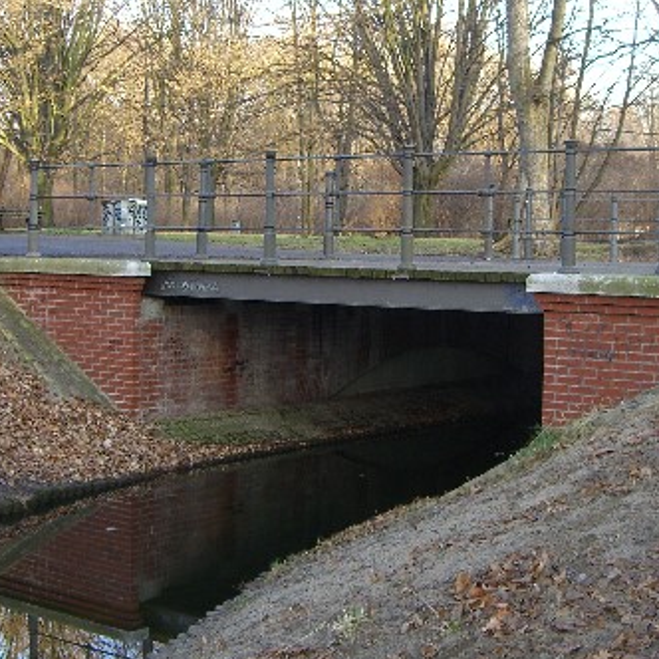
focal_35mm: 62
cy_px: 310
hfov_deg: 27.7
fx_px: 1335
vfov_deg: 27.7
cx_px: 349
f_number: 2.8
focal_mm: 7.9
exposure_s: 1/125
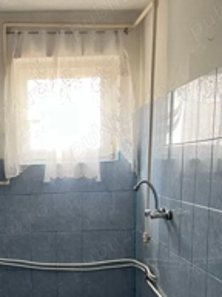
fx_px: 463
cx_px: 29
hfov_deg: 26.2
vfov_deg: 34.0
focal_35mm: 54
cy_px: 259
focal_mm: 5.7
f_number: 1.5
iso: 160
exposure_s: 1/60
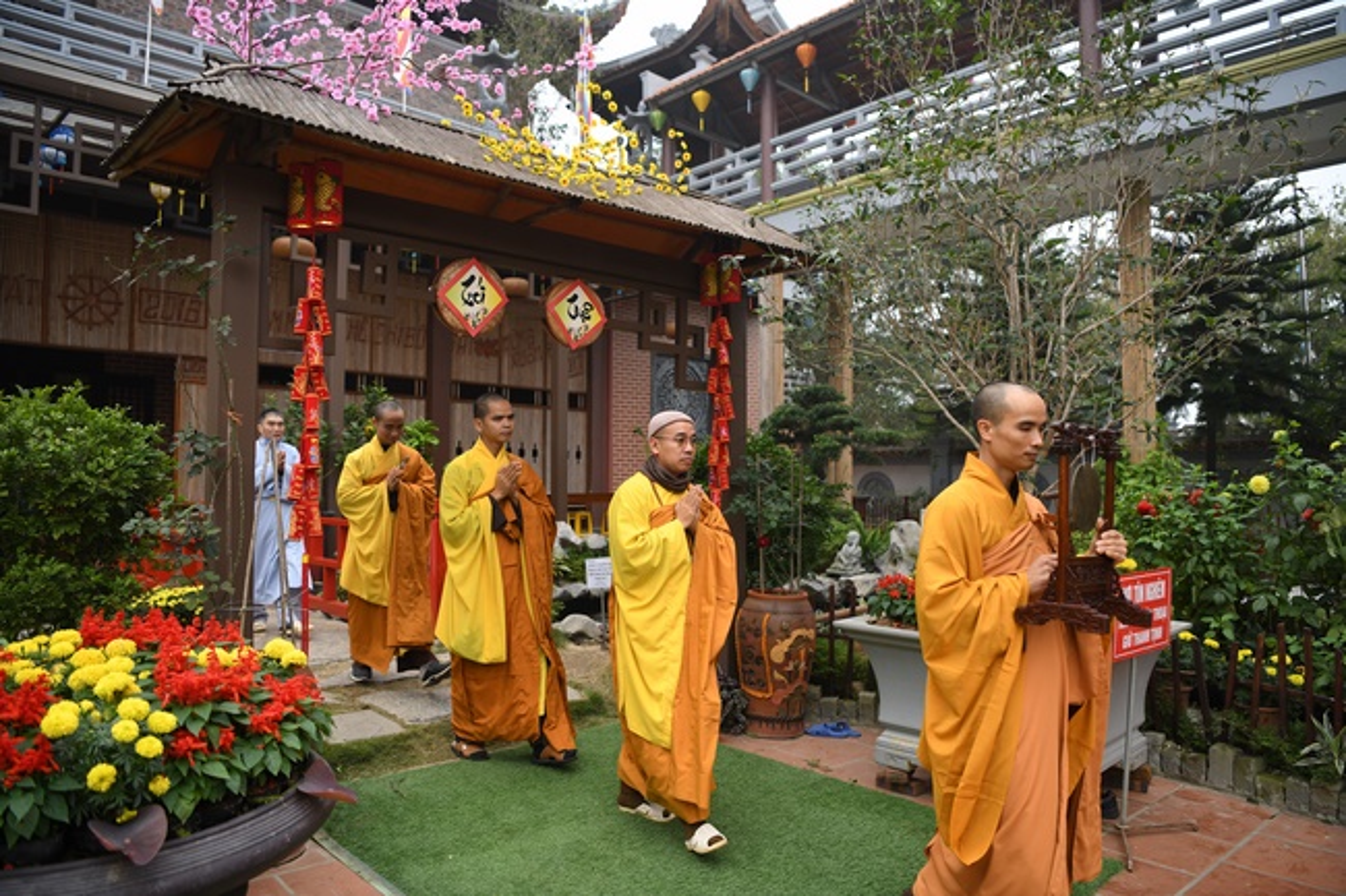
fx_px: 897
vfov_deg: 53.1
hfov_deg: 73.8
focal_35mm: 24
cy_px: 448
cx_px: 673
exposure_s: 1/500
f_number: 2.8
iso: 320
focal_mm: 24
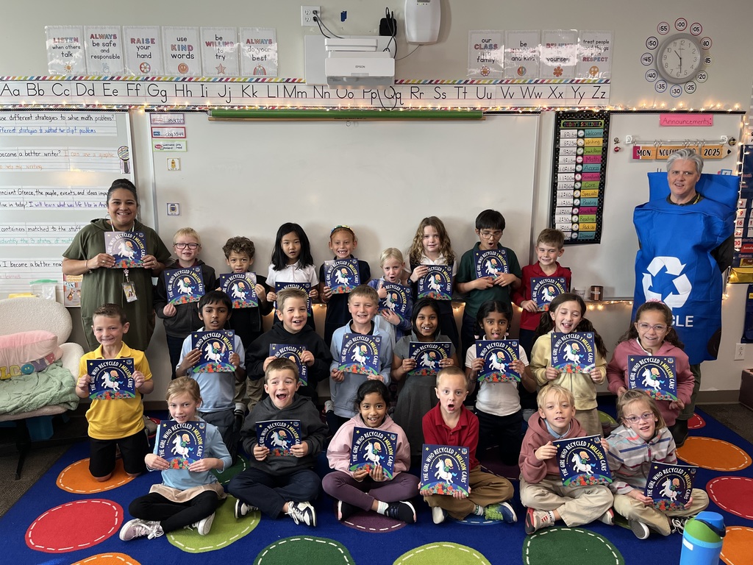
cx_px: 376
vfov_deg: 53.1
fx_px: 566
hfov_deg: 67.3
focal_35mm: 26
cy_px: 282
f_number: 1.6
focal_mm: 5.1
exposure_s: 1/60
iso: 160
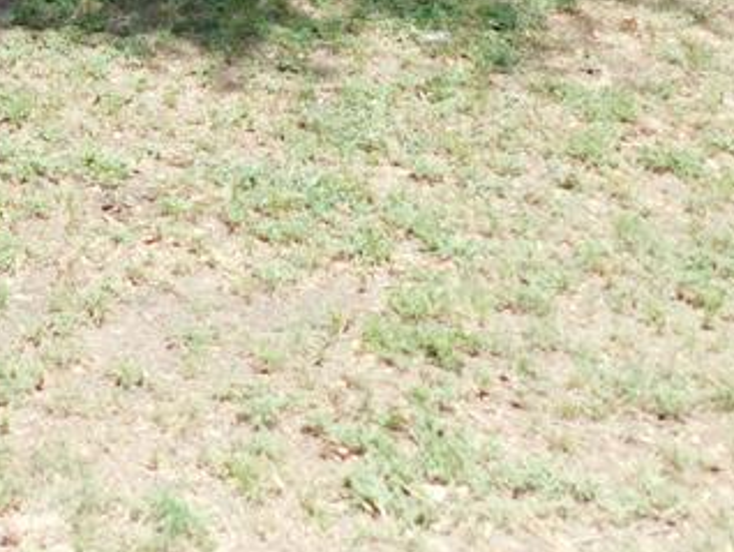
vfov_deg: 17.6
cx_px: -212
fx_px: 1570
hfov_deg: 23.4
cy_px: -314
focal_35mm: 74
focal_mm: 4
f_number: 3
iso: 125
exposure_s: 1/500
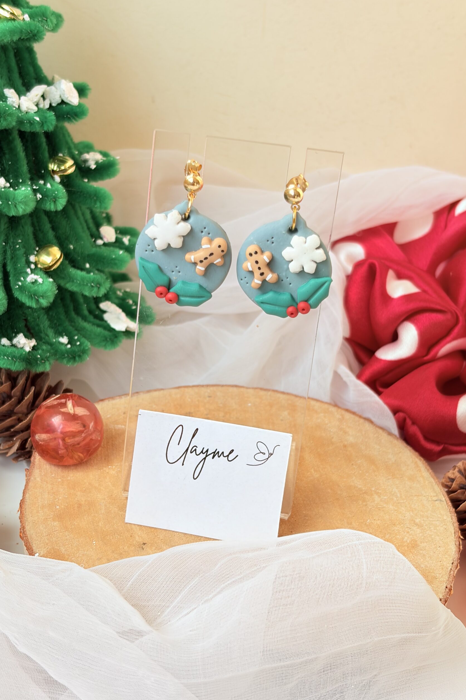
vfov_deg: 36.2
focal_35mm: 55
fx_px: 1068
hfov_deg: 24.6
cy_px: 346
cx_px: 218
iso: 25
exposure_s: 1/122
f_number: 1.6
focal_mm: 5.96
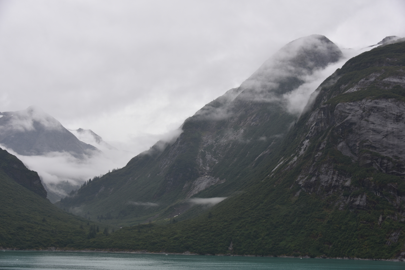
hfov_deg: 41.1
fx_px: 540
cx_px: 202
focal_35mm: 48
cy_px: 135
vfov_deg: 28.1
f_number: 5.6
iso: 100
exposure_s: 1/125
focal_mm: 48
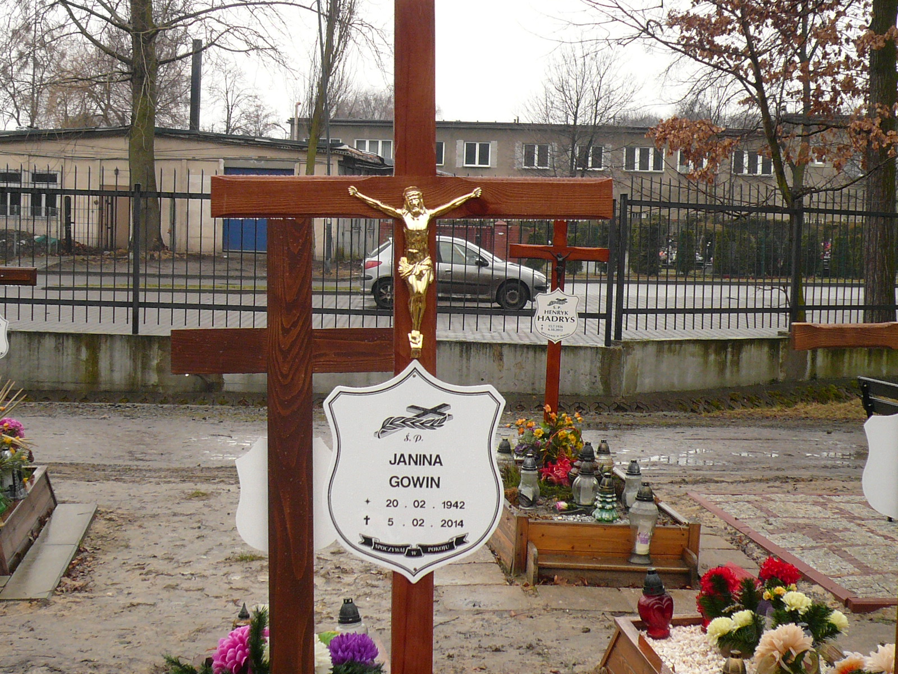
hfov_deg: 32.7
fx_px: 1531
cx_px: 449
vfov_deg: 24.8
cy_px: 337
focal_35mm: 59
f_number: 3.2
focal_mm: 6.4
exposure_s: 1/250
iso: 100
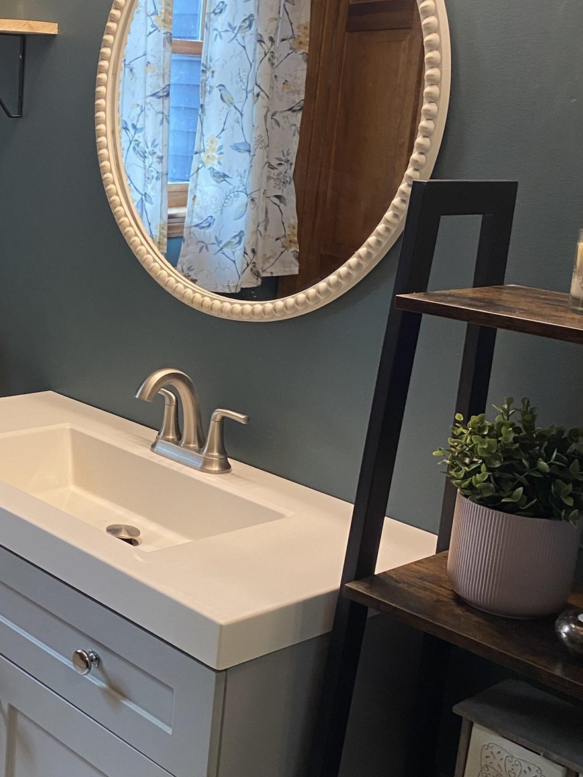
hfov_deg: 27.2
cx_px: 25
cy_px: 375
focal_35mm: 51
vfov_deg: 37.5
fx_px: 1145
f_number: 1.8
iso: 200
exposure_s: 1/60
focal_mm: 4.25
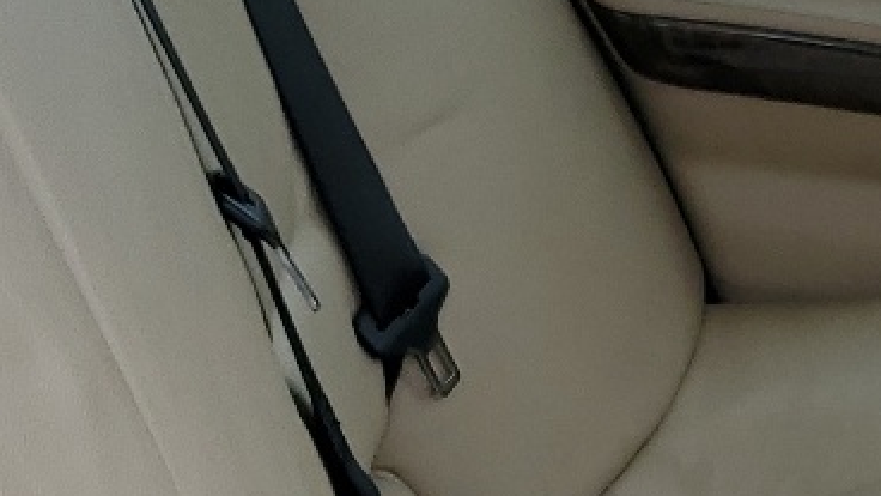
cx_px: 1032
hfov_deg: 16.7
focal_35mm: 123
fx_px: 2873
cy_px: 817
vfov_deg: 9.5
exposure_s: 1/217
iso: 50
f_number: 1.5
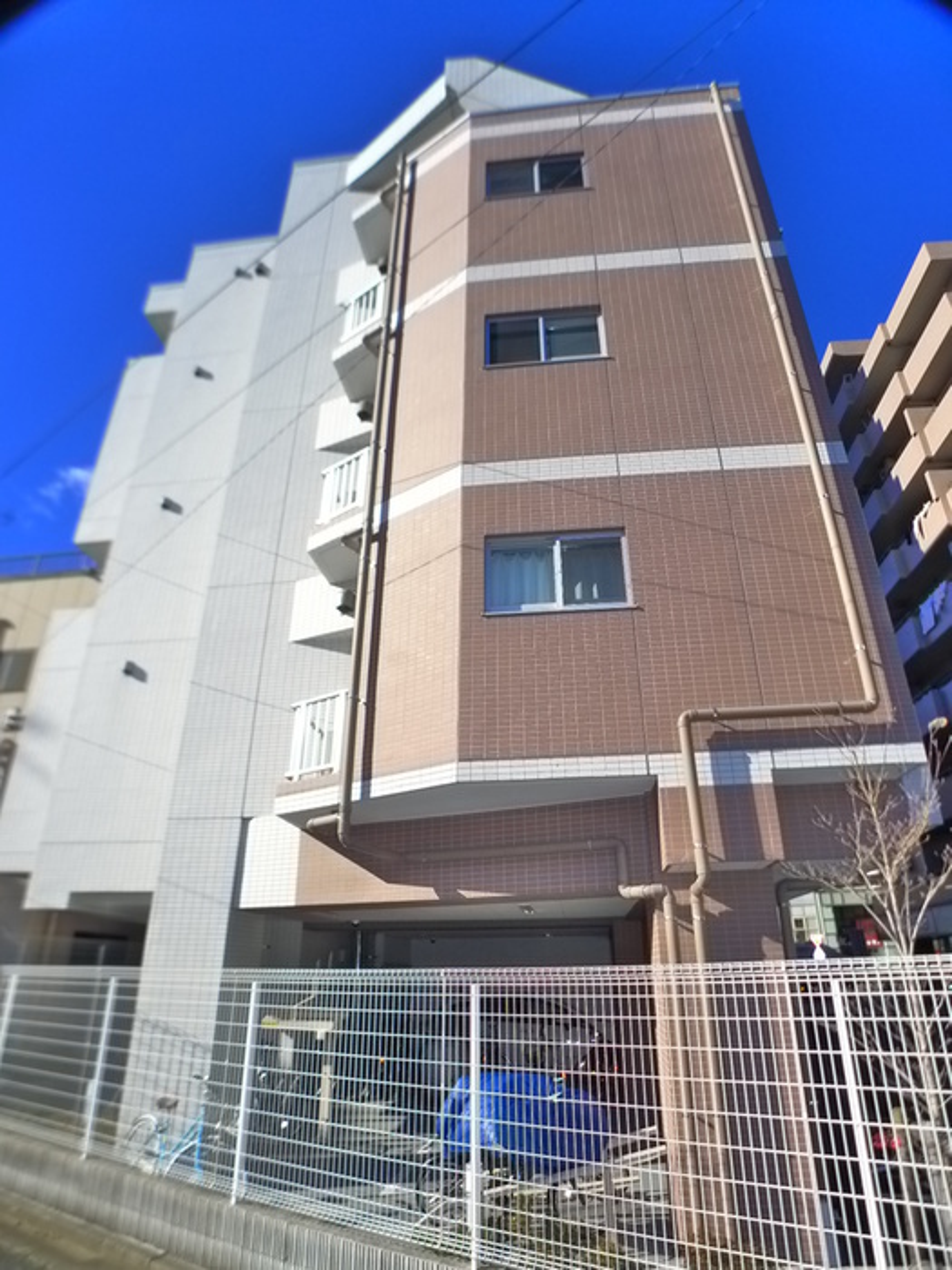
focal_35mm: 24
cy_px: 635
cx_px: 476
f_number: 4
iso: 400
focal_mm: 5.1
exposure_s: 1/800
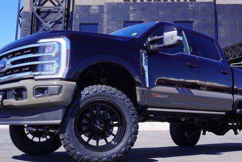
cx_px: 133
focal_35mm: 48
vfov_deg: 28.3
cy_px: 68
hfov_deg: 41.3
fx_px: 321
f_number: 8
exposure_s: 1/125
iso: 100
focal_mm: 23
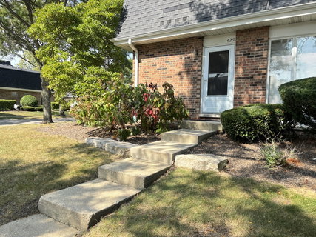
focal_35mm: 26
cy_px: 118
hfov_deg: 67.3
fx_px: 237
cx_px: 158
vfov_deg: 53.0
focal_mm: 5.96
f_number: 1.6
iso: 50
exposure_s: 1/500
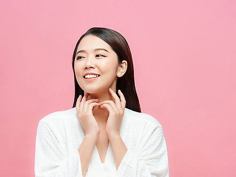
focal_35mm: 159
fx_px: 1083
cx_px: 105
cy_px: 93
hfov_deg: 12.4
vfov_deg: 9.3
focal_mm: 135
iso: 200
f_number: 5.6
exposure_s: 1/160
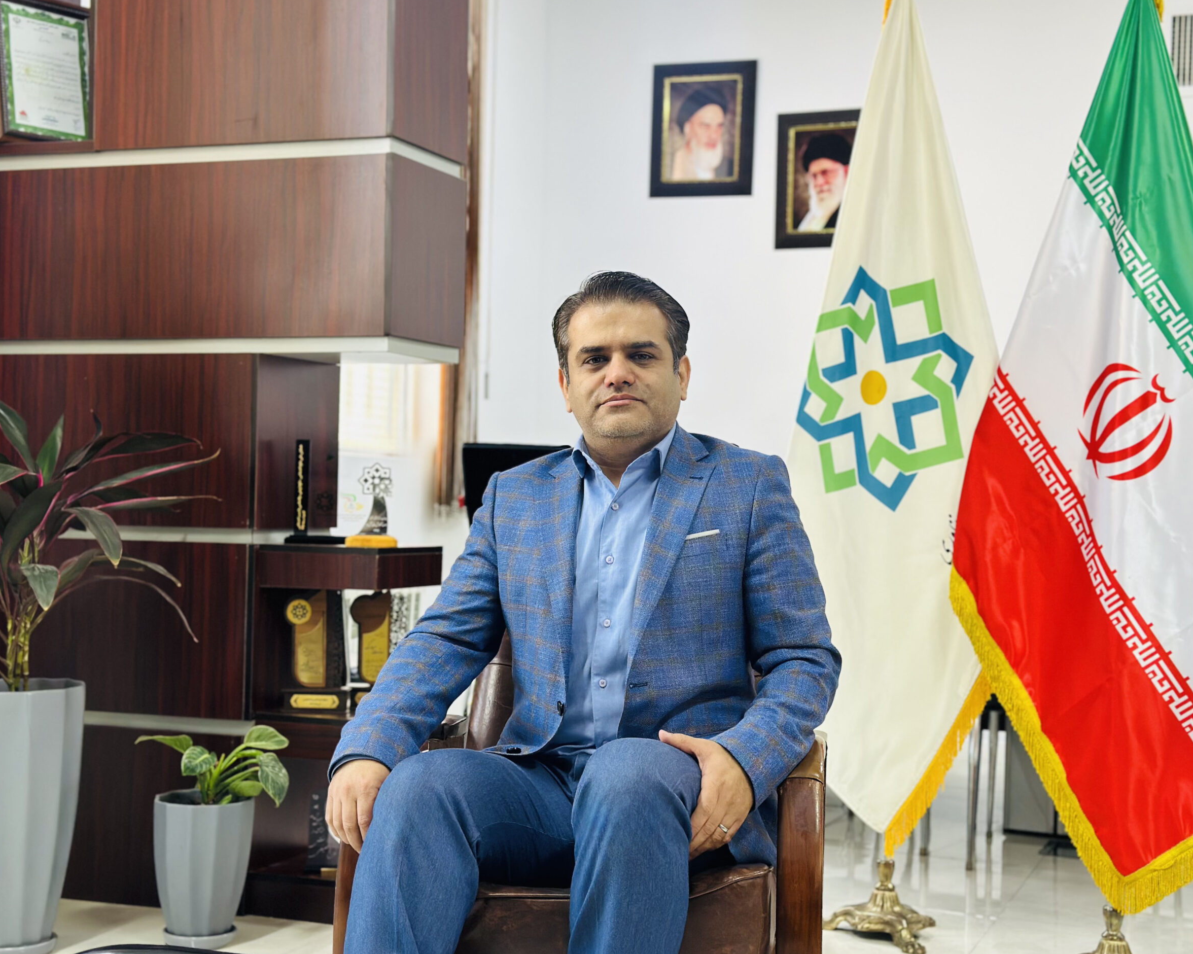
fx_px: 1800
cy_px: 477
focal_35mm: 51
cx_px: 611
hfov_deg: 36.7
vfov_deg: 29.7
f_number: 1.78
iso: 125
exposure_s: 1/100
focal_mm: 6.86
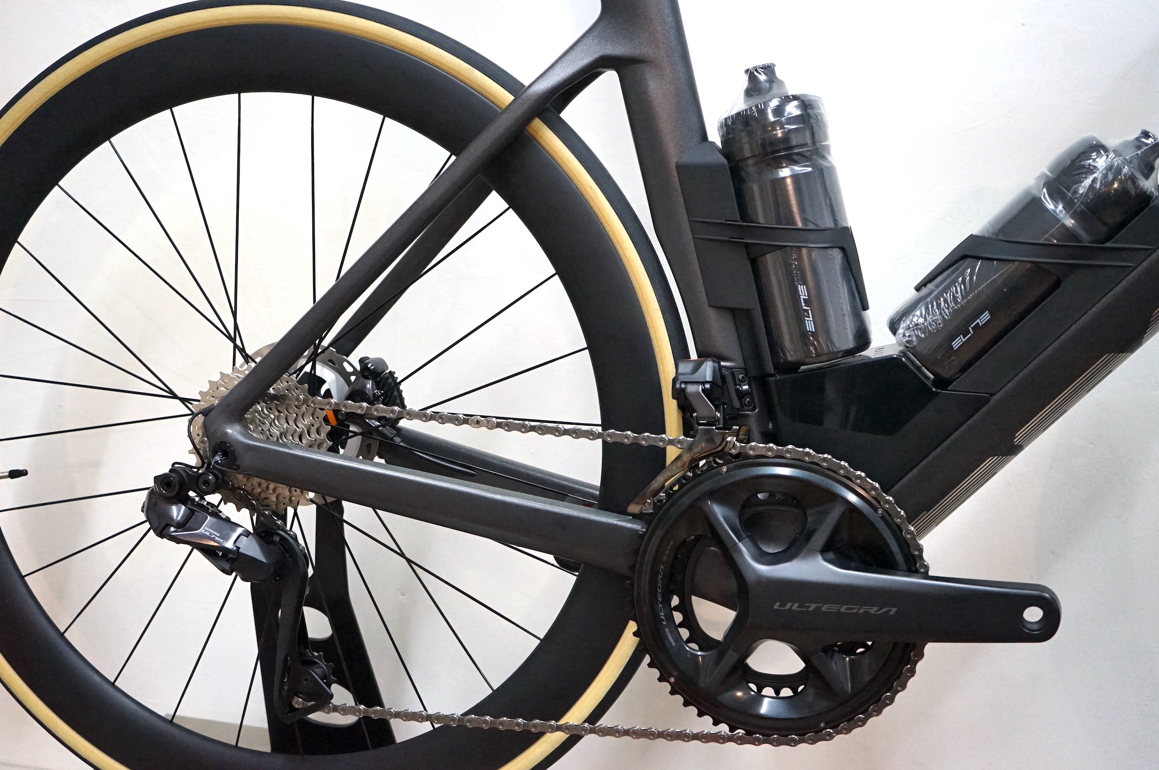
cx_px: 580
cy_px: 385
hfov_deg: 46.4
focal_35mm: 42
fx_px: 1351
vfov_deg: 31.8
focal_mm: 42
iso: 5000
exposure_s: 1/160
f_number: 4.5
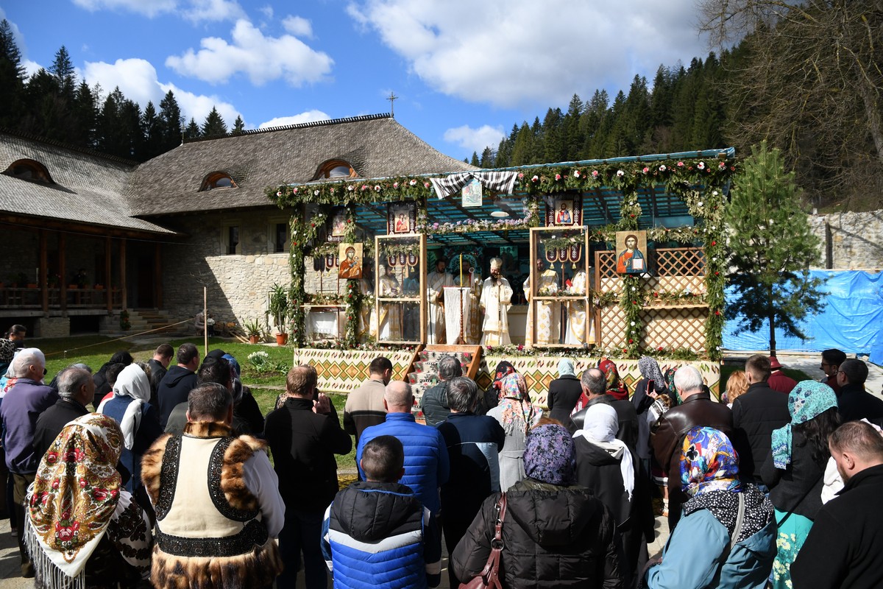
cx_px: 442
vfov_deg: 53.1
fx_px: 589
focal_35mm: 24
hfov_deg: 73.7
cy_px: 294
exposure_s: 1/5000
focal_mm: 16
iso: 400
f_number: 4
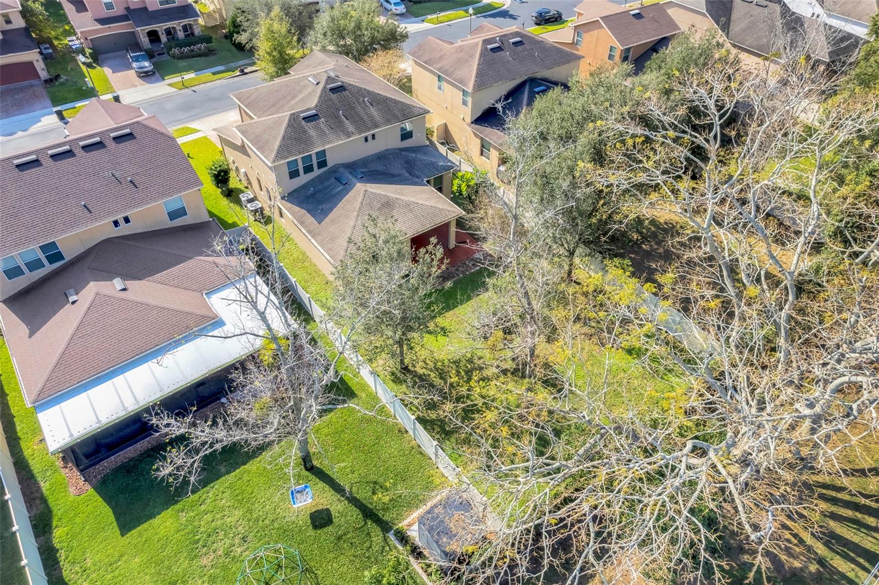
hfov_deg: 78.6
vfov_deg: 57.2
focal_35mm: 22
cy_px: 292
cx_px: 440
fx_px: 537
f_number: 2.8
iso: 130
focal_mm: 8.38
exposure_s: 1/160
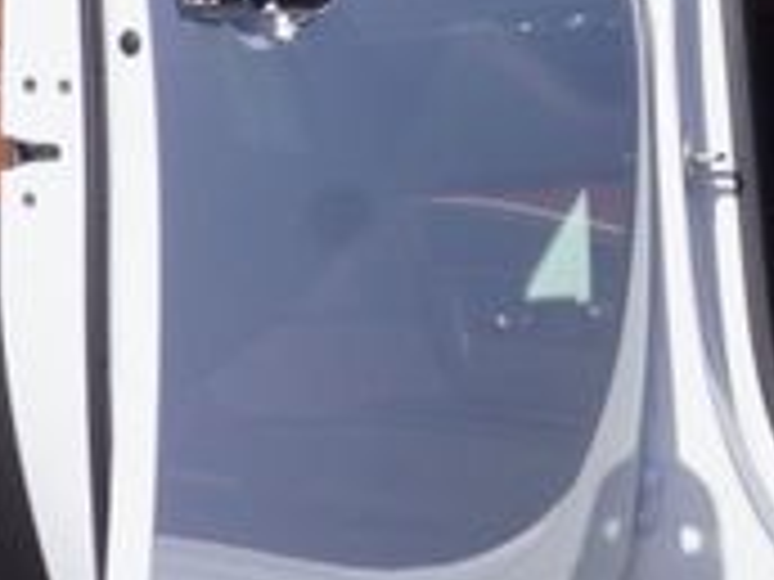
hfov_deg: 6.8
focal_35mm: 284
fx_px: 6347
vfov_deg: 5.2
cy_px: 288
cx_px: 1404
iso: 100
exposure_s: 1/200
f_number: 11
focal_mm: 33
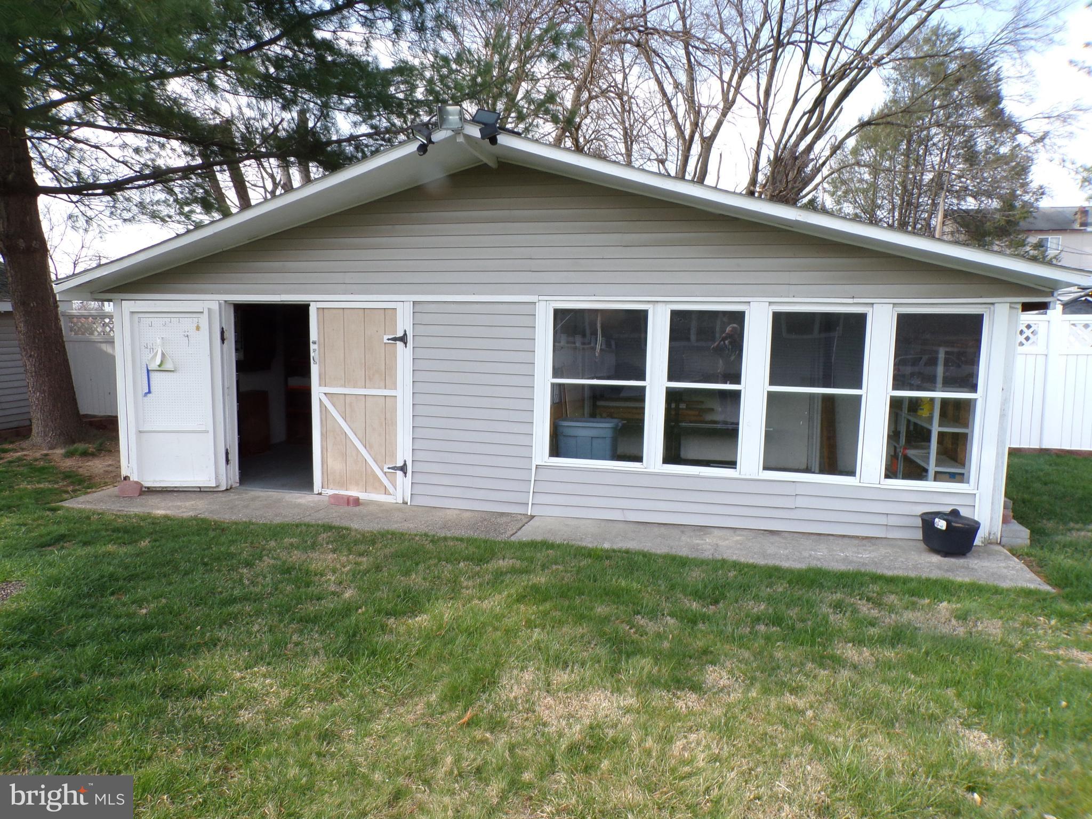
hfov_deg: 71.6
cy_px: 410
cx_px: 546
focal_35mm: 24
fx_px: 757
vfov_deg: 56.8
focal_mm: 4.3
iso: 80
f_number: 5.8
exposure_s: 1/140
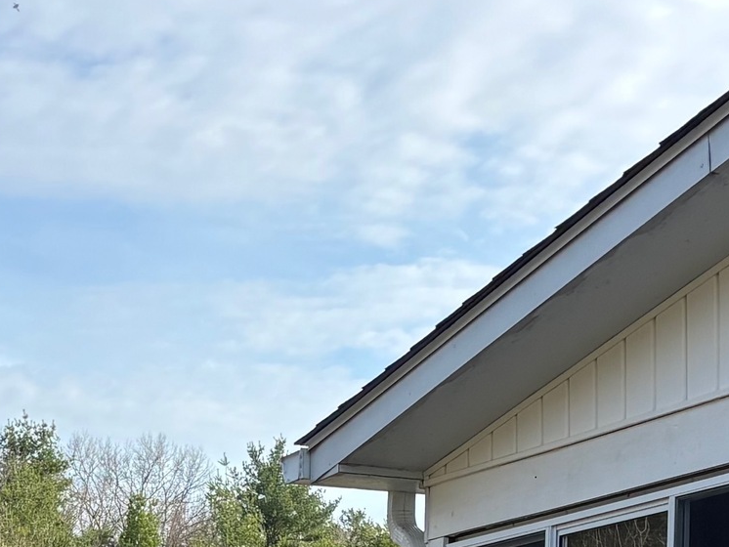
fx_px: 2254
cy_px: 864
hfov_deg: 18.2
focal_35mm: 107
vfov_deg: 13.0
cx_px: 161
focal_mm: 5.96
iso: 50
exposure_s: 1/1399
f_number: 1.6
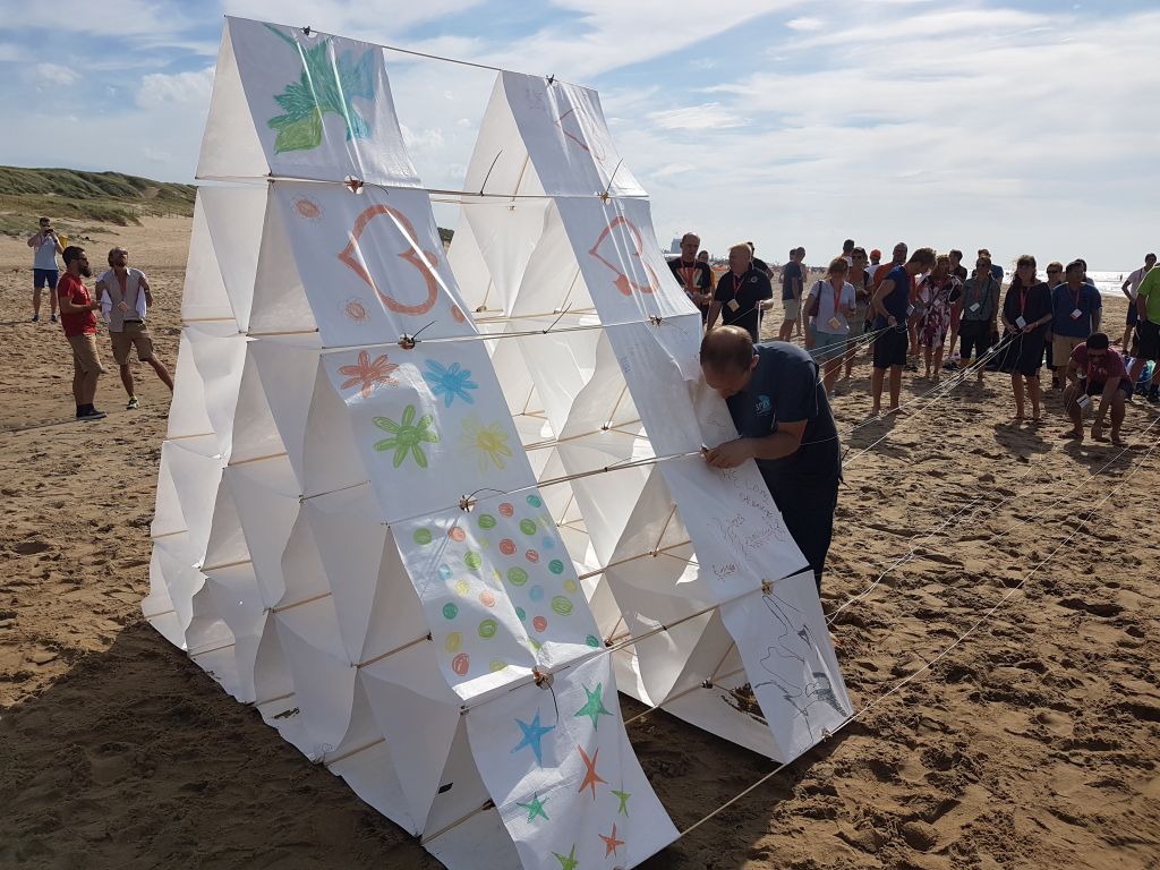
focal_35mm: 26
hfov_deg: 67.3
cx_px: 580
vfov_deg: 53.1
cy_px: 435
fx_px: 871
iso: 40
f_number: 1.7
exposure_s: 1/5424
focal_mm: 4.2
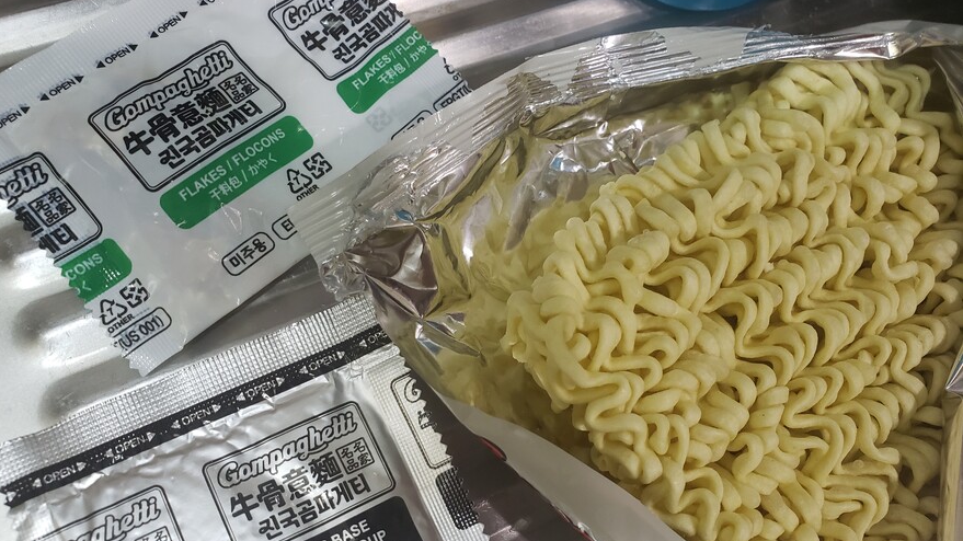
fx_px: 740
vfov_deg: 40.0
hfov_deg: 66.1
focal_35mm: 29
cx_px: 471
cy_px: 314
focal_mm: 4.3
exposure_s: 1/50
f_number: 2.4
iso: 320
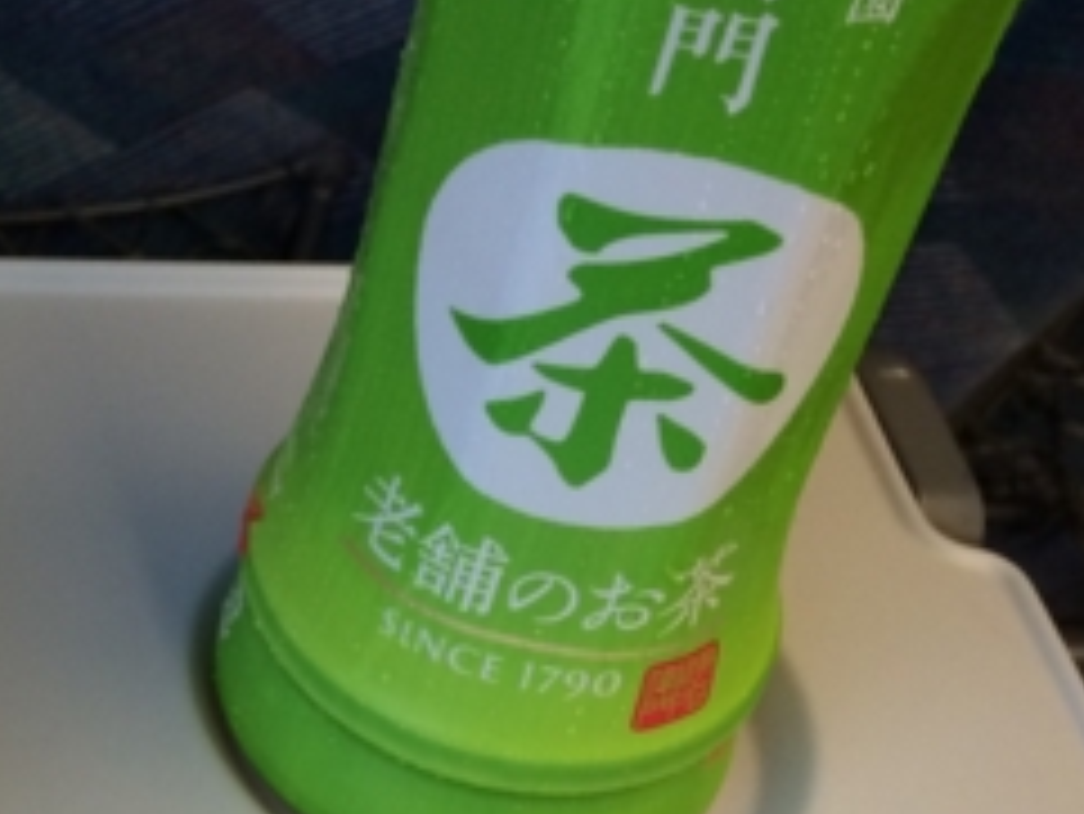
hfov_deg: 23.1
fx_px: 2412
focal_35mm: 77
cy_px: 598
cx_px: -238
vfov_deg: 19.0
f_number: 2.2
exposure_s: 1/30
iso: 50
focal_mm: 4.15
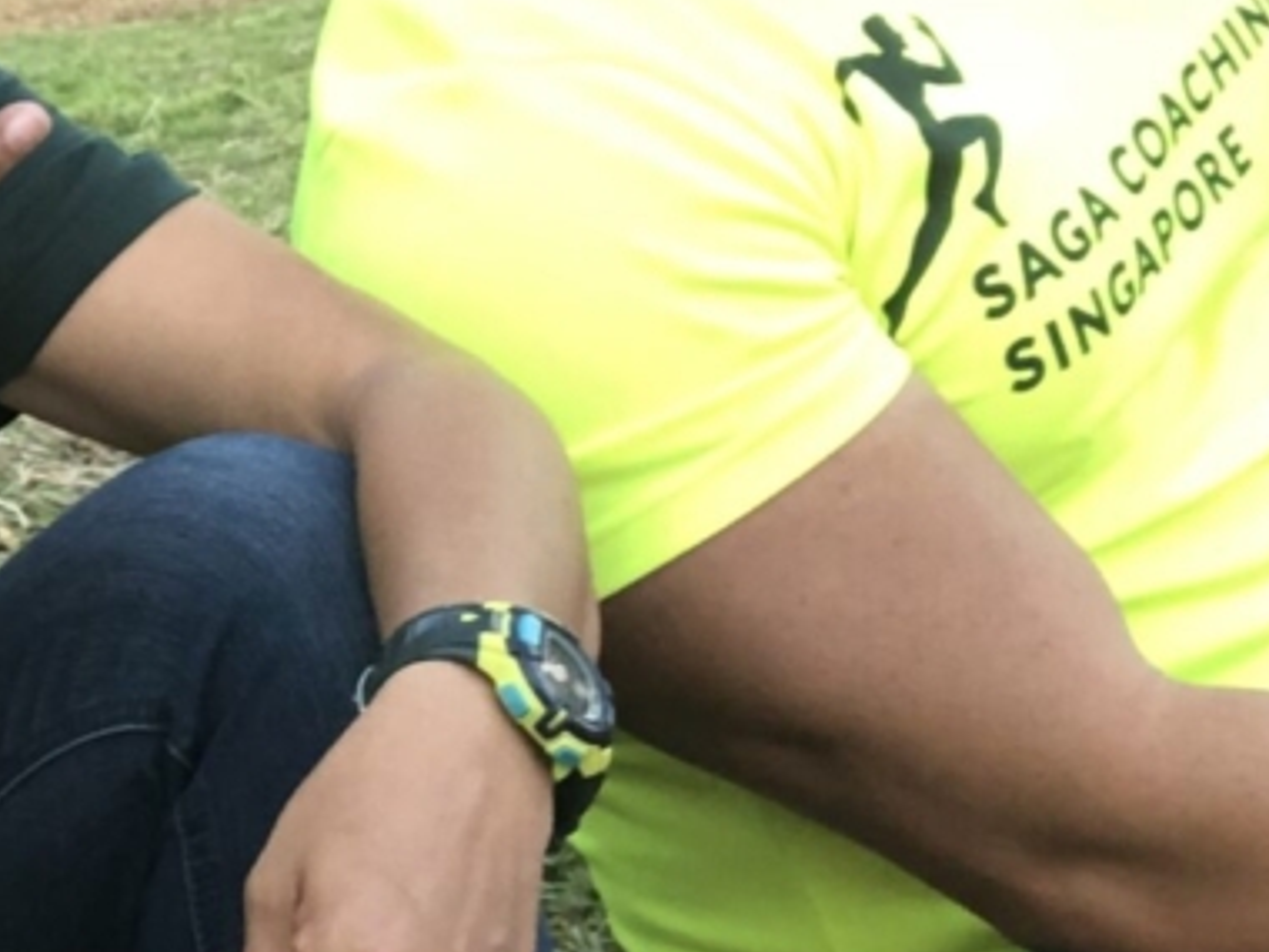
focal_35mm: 101
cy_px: 215
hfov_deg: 18.6
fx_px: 3703
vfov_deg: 14.6
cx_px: -154
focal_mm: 2.87
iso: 100
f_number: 2.2
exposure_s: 1/120
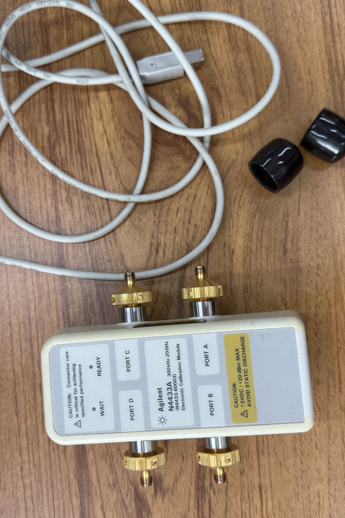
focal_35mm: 34
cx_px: 156
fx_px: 489
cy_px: 258
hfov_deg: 38.8
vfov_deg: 55.8
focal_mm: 6.76
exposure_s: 1/50
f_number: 1.78
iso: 125
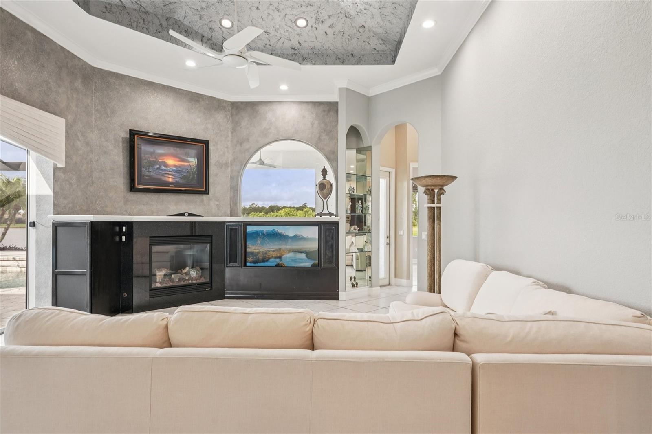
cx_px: 326
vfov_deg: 63.2
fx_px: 353
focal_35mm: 20
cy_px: 217
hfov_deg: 85.4
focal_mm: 19.5
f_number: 8
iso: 400
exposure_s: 1/25
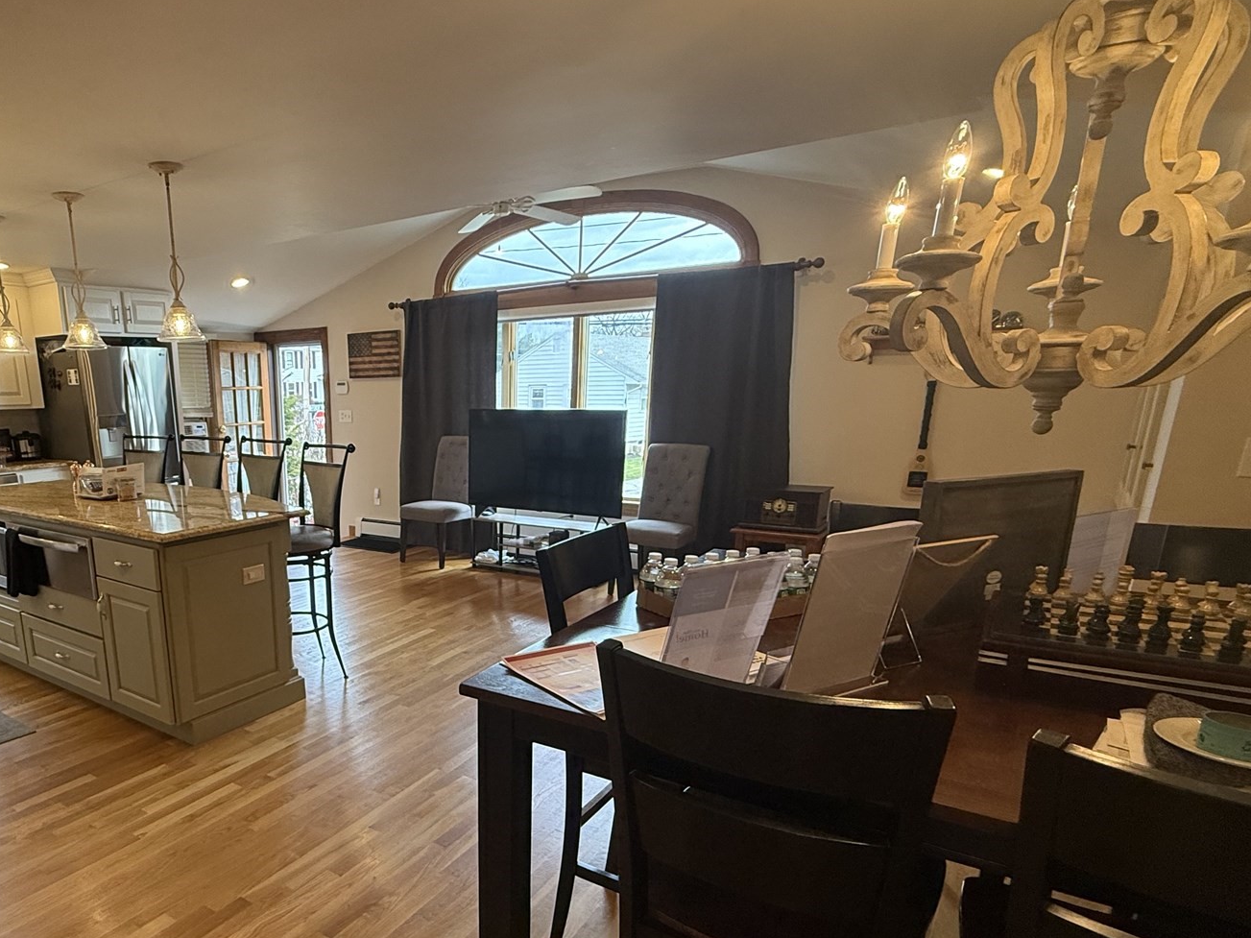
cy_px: 610
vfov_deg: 59.9
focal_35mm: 22
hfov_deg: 73.8
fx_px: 795
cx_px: 406
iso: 200
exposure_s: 1/120
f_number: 2.2
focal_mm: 2.22
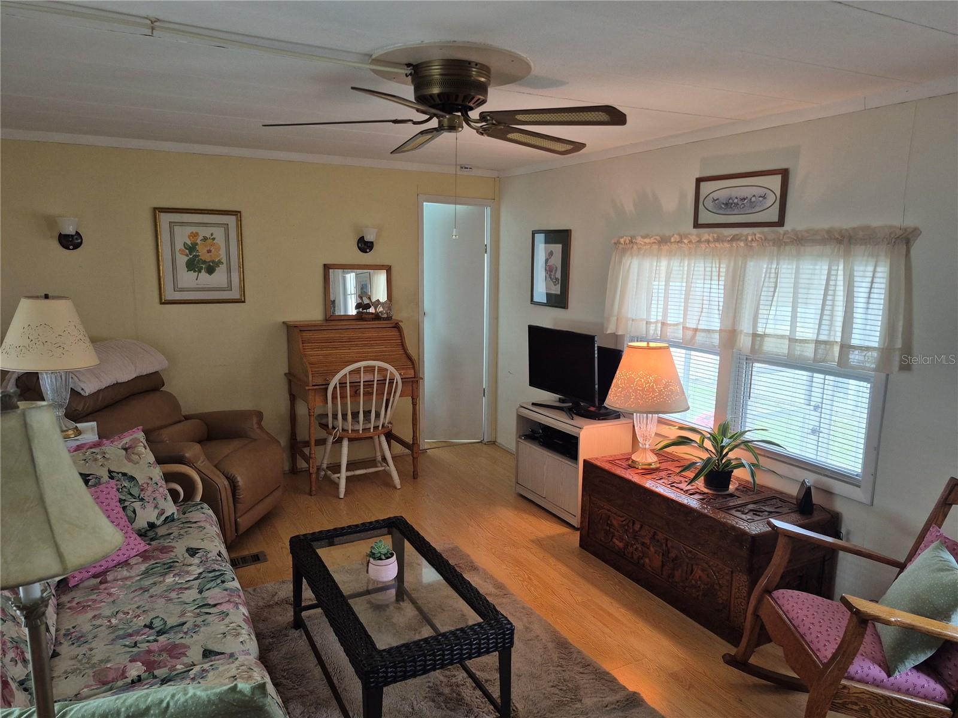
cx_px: 479
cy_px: 359
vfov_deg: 58.9
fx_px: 637
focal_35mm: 23
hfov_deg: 73.9
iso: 320
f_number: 1.8
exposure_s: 1/120
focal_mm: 5.4
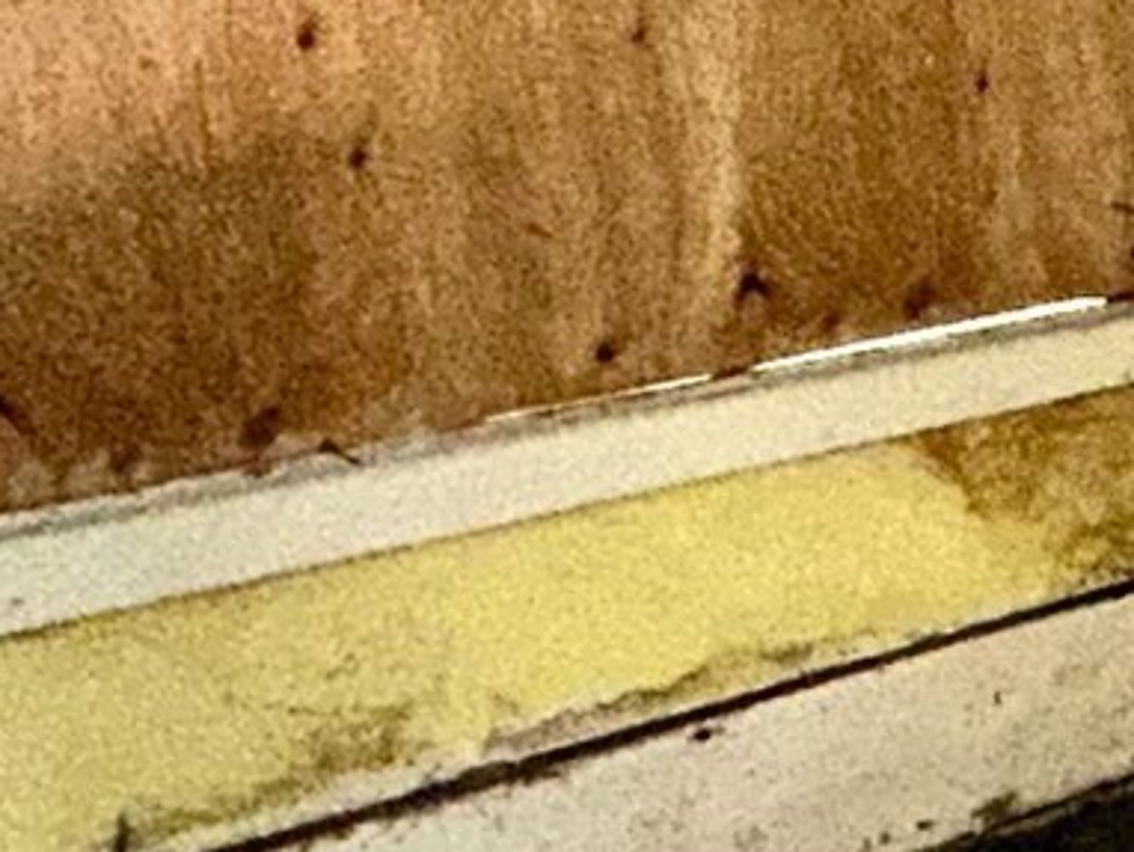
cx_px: 2606
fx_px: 2459
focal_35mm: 75
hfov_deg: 15.8
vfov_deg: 19.4
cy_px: 142
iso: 250
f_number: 2.2
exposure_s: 1/60
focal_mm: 2.22
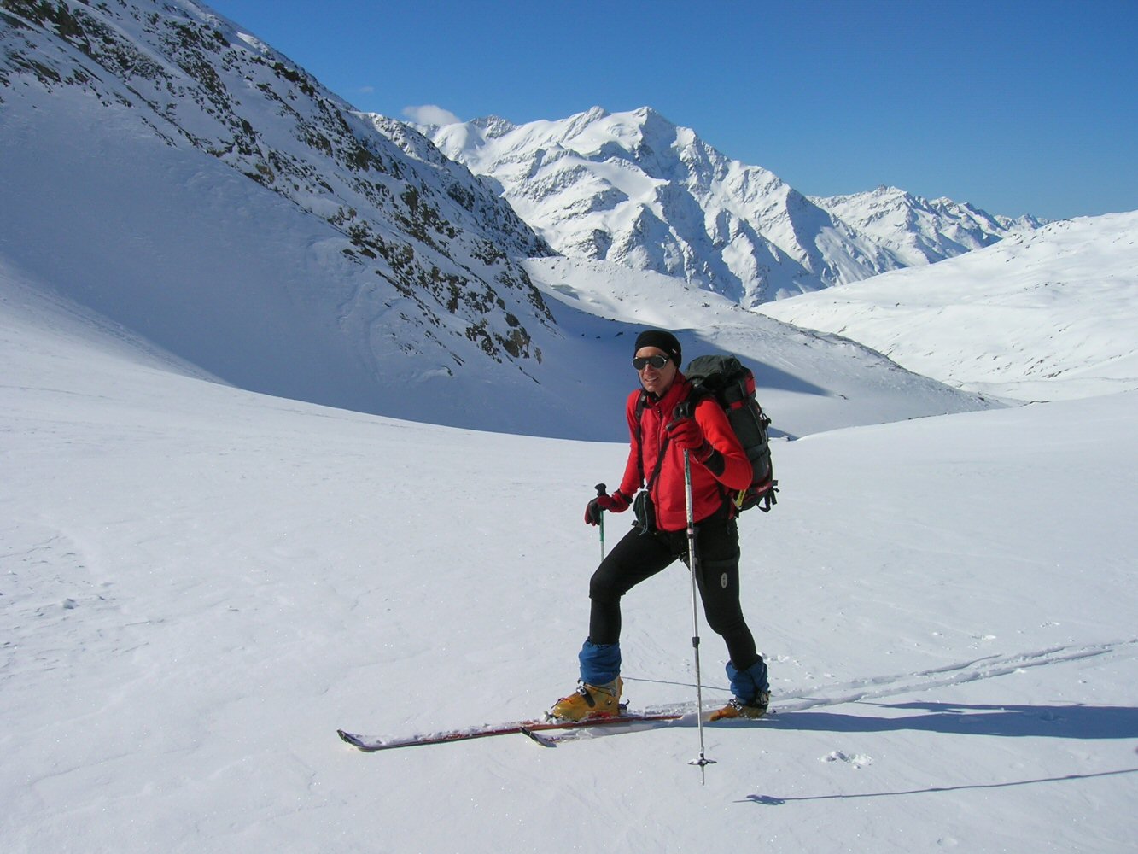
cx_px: 569
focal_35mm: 34
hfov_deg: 54.0
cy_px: 427
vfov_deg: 41.8
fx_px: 1118
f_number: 4.9
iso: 50
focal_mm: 5.7
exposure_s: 1/1234
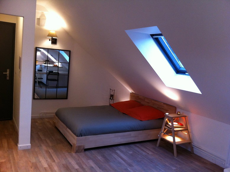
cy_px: 86
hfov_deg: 52.7
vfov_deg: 40.6
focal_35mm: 35
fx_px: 232
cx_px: 115
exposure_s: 1/17
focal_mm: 3.85
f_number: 2.8
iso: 160
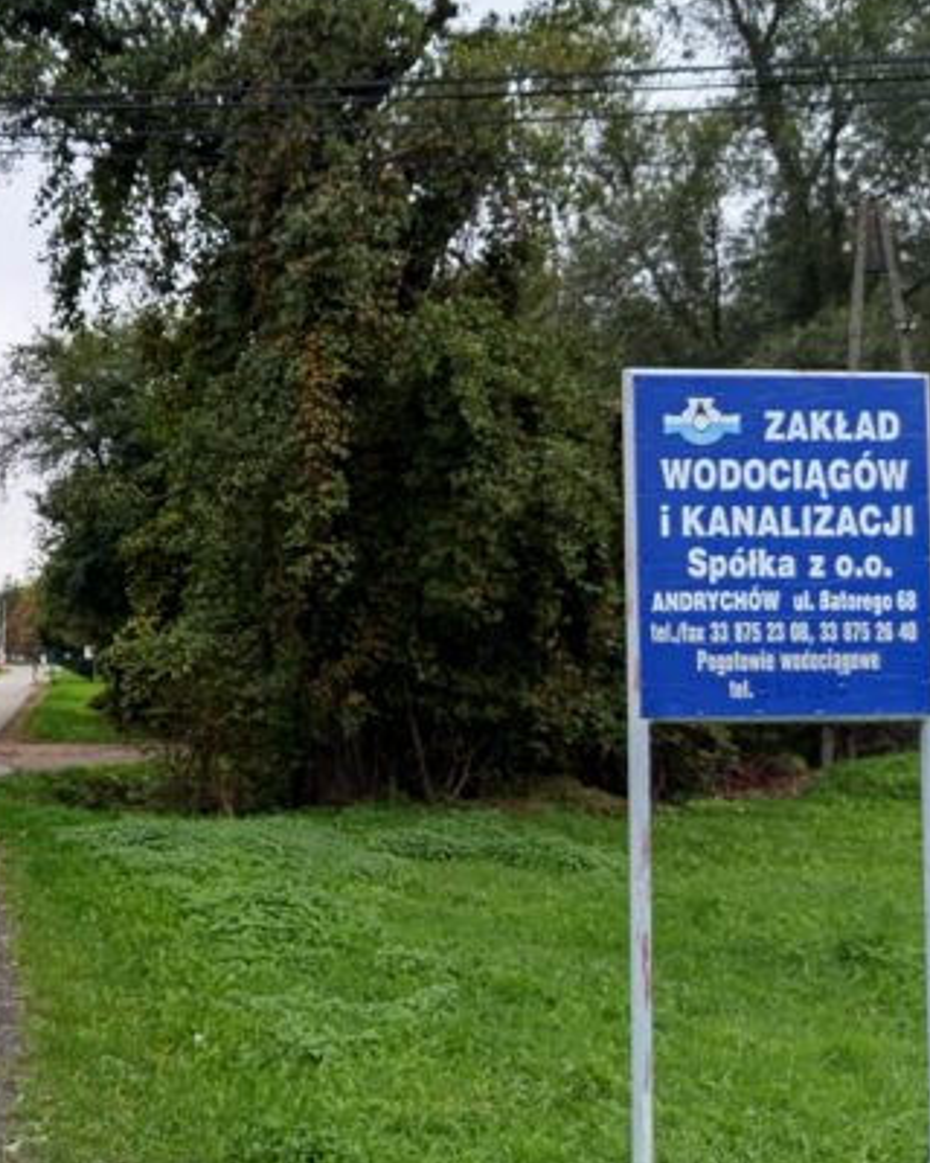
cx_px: 145
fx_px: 1548
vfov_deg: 41.1
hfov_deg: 32.2
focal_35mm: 45
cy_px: 613
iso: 224
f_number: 1.7
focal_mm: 5.24
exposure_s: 1/100
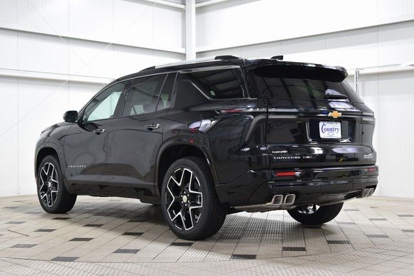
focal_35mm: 54
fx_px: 621
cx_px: 207
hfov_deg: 36.9
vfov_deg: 25.1
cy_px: 138
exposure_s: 1/60
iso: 1600
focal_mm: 36
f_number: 4.5
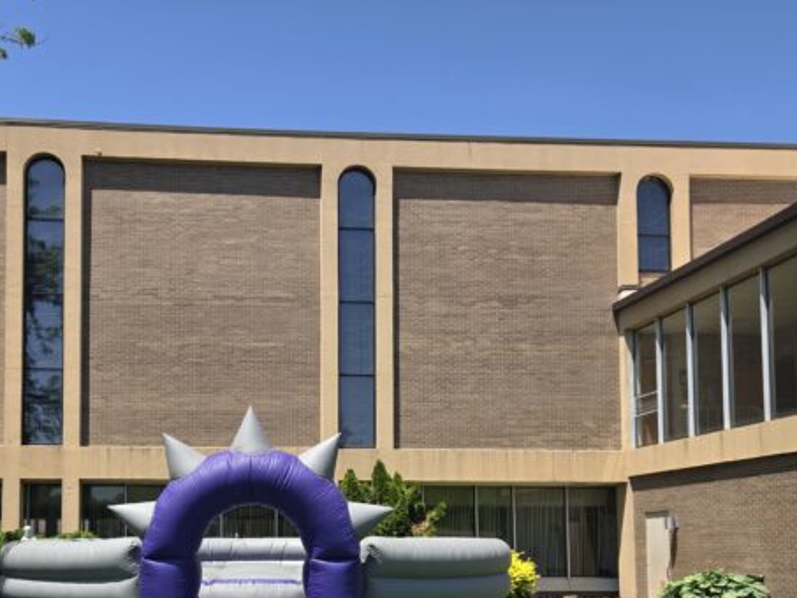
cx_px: 271
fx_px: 898
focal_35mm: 39
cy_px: 491
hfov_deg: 47.1
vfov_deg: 35.5
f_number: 1.8
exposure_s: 1/1593
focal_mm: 5.4
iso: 25
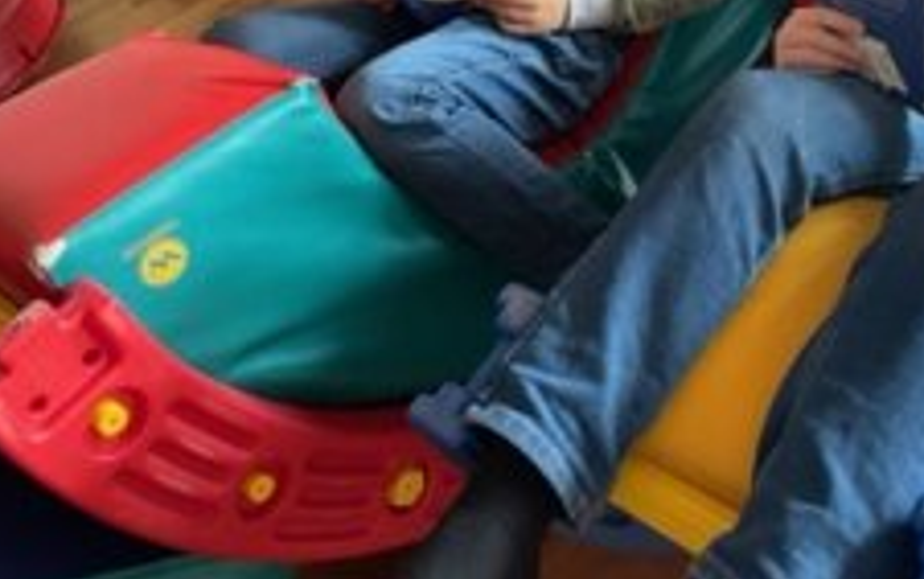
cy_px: -21
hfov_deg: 40.3
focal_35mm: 49
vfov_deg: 24.9
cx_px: 641
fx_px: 1235
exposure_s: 1/60
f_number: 1.6
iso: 125
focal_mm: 4.2
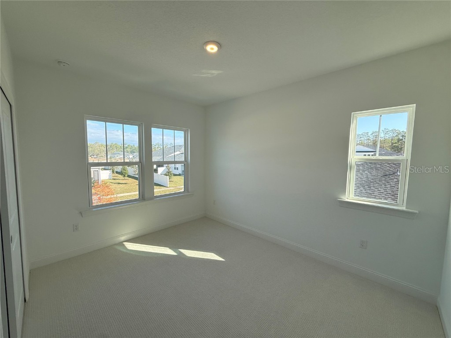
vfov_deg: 85.7
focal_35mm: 14
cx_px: 226
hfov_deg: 102.1
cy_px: 169
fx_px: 182
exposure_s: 1/340
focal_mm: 2.22
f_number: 2.2
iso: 64
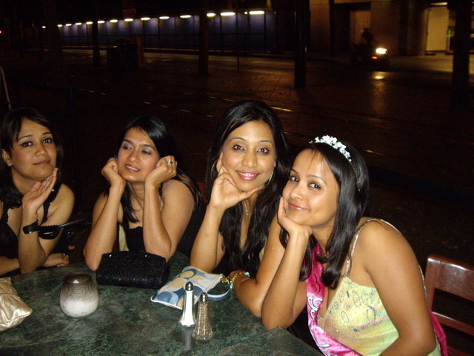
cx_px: 237
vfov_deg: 37.7
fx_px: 520
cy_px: 178
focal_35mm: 38
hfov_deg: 49.0
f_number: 2.7
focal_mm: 6.2
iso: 400
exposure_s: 1/40
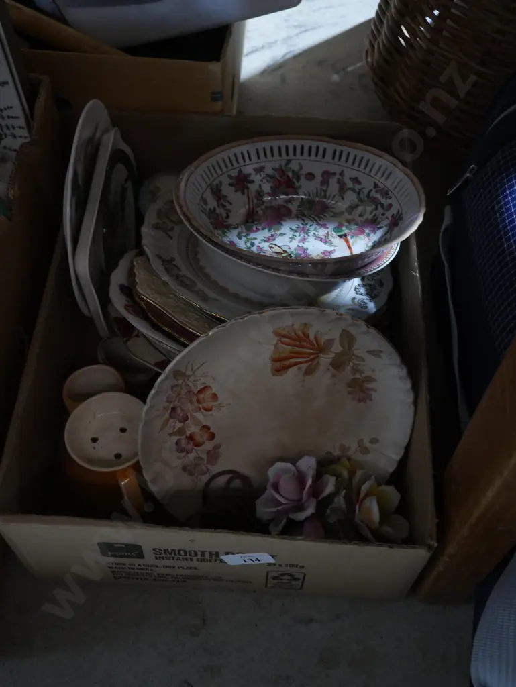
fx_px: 794
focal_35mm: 40
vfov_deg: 46.8
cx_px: 258
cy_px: 344
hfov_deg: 36.0
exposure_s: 1/60
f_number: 4.4
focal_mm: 20
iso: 1600
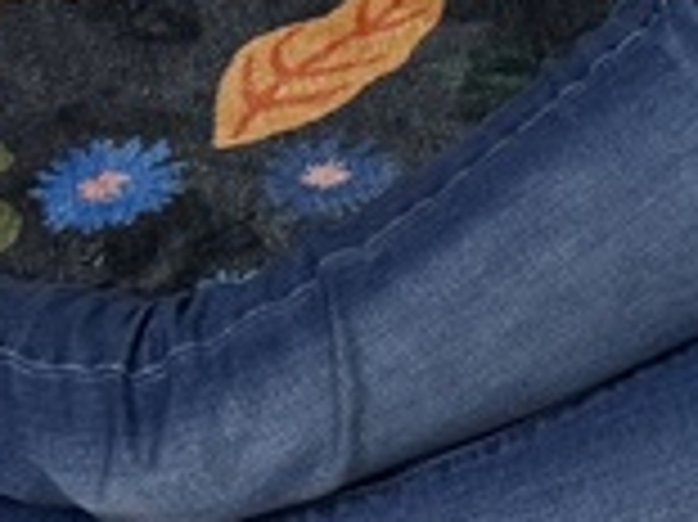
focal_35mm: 159
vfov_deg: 9.2
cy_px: 670
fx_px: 3204
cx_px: 2026
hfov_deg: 9.8
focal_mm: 6.76
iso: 160
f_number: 1.78
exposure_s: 1/60
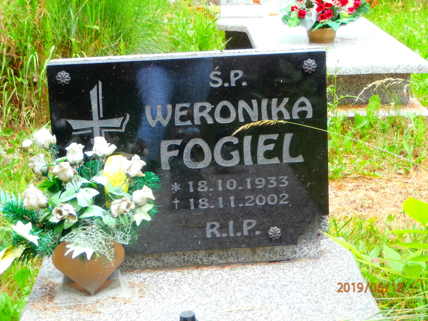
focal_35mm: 86
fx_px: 1063
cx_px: 214
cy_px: 160
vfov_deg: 17.2
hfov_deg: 22.8
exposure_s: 1/100
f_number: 5
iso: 200
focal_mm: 15.16
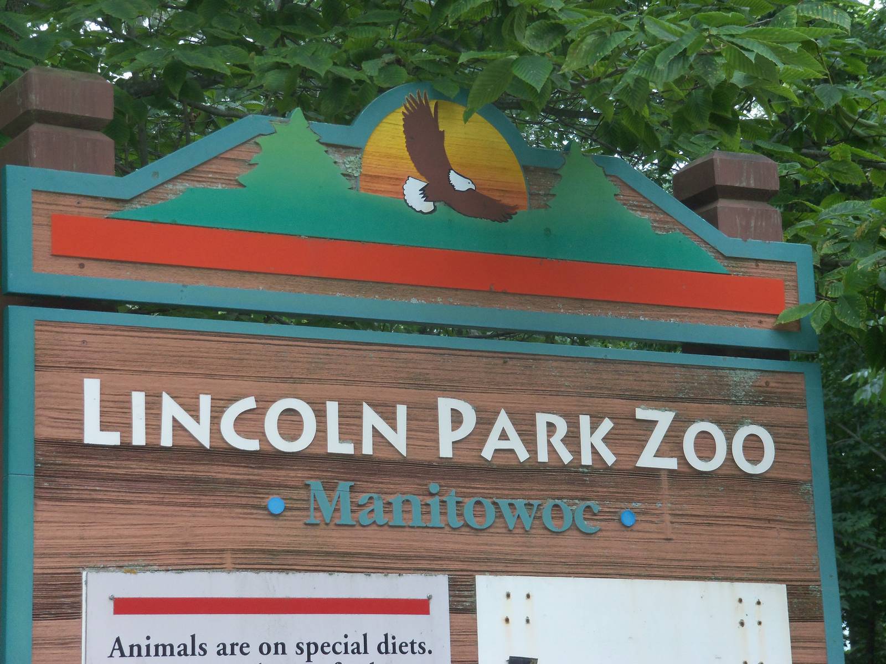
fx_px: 2585
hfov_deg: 19.4
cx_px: 443
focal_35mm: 101
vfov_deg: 14.6
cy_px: 332
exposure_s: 1/100
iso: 125
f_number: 5.3
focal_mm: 17.9
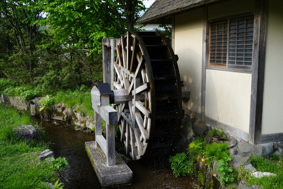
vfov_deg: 36.9
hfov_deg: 53.1
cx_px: 142
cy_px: 94
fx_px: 283
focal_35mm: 36
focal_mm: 36
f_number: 4
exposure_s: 1/800
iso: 1000
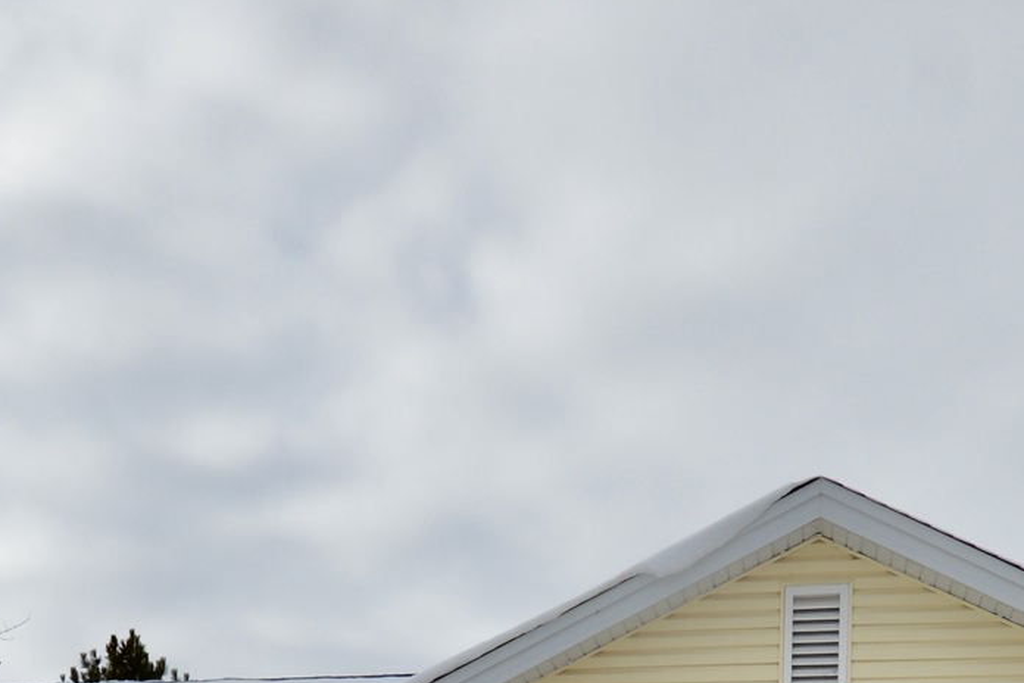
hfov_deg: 45.7
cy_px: 742
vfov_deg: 29.0
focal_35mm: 42
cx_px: 348
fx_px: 1195
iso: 100
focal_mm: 12
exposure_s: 1/500
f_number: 8
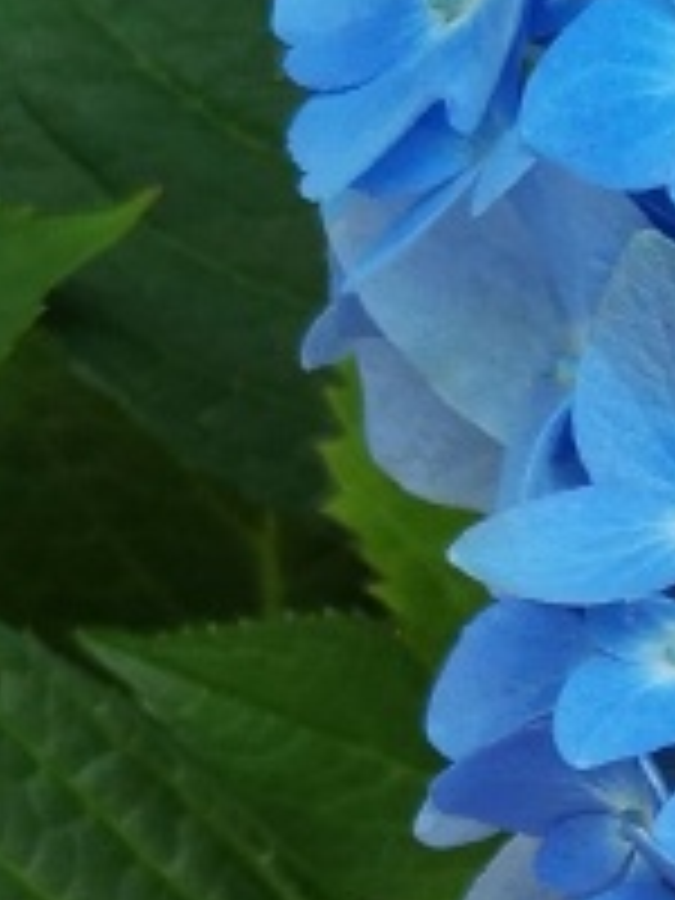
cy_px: 1220
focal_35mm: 162
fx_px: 4212
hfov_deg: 8.3
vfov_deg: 11.8
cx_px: 1714
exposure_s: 1/350
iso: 50
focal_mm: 3.95
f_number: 1.8
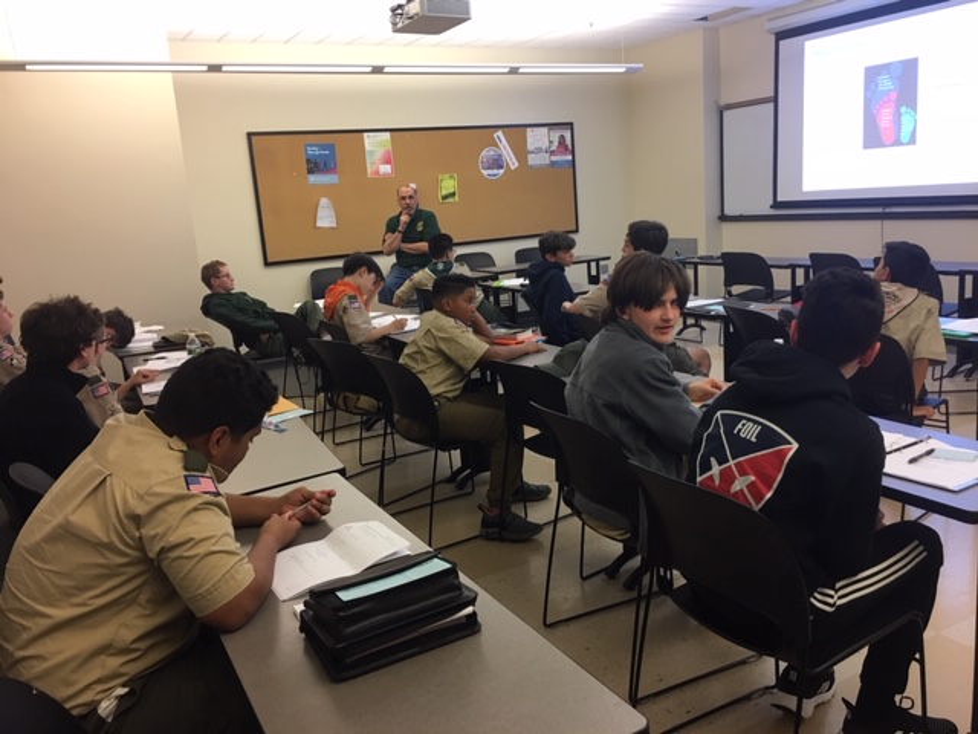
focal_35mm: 29
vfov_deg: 48.2
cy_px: 367
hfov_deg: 61.7
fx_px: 819
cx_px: 489
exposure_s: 1/15
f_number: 2.2
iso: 50
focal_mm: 4.15
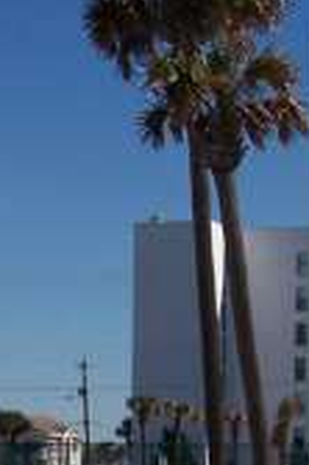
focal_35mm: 162
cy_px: 710
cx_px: 6
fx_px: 2090
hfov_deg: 8.4
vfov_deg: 12.1
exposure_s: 1/1000
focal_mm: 8
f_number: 4.8
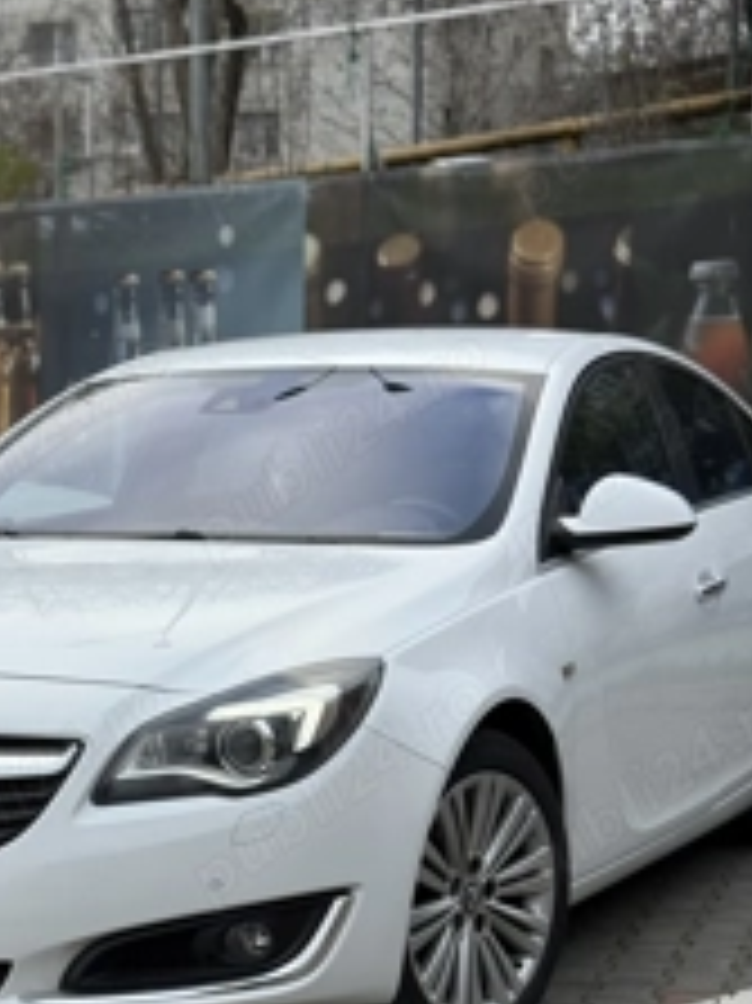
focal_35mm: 86
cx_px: 180
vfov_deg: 22.3
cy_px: 864
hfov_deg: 17.0
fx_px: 2493
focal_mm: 6.76
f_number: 1.78
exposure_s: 1/1167
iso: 80
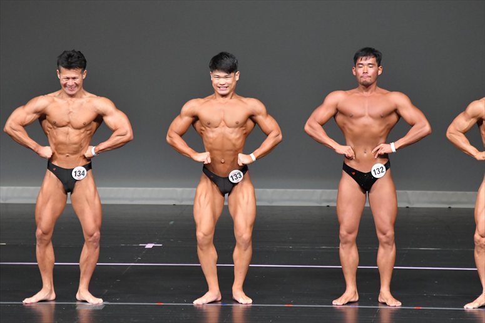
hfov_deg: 6.5
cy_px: 162
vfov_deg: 4.4
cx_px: 242
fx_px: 4242
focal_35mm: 315
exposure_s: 1/400
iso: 5000
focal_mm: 210
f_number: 5.6
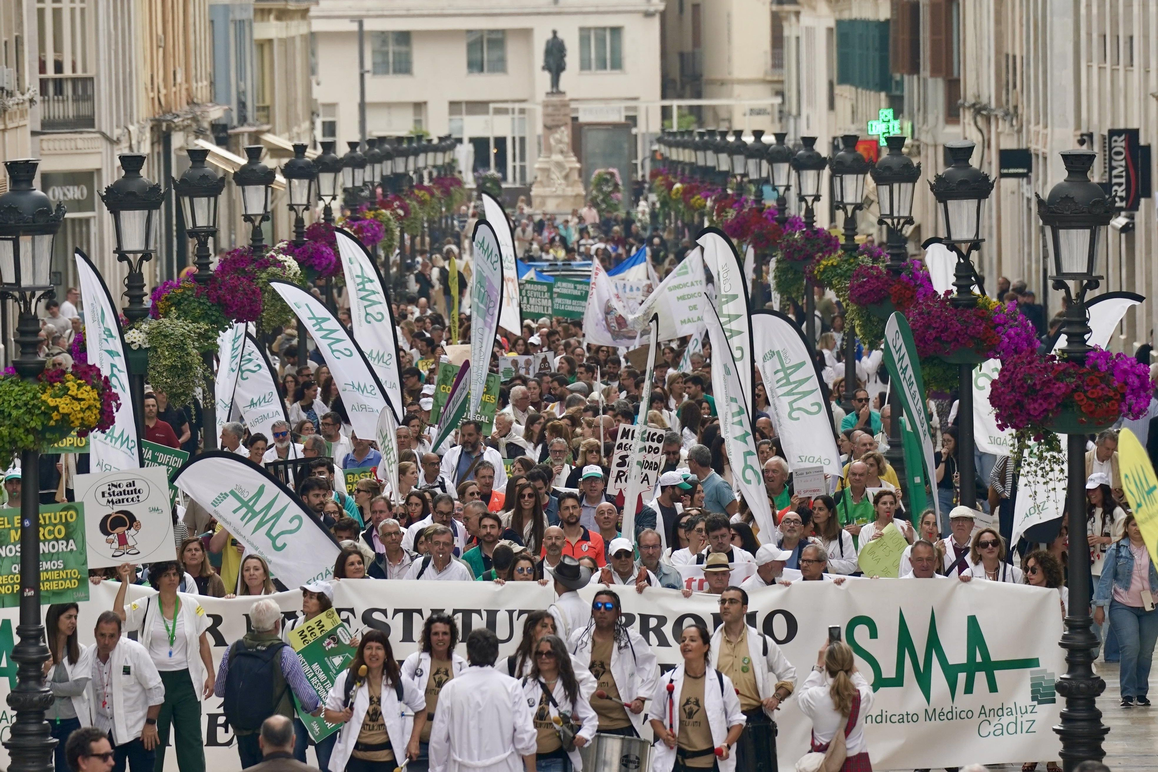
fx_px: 9649
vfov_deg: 4.6
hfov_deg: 6.9
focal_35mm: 300
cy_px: 386
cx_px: 579
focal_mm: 200
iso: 400
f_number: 5.6
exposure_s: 1/800
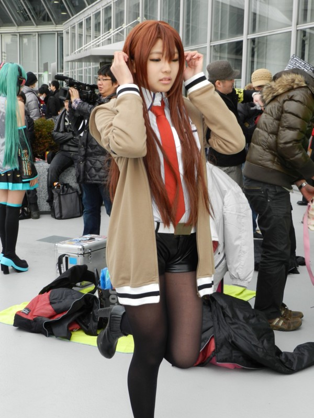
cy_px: 209
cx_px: 157
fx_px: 641
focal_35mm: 53
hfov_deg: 27.5
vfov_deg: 36.2
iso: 160
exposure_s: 1/125
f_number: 4.4
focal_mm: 9.4
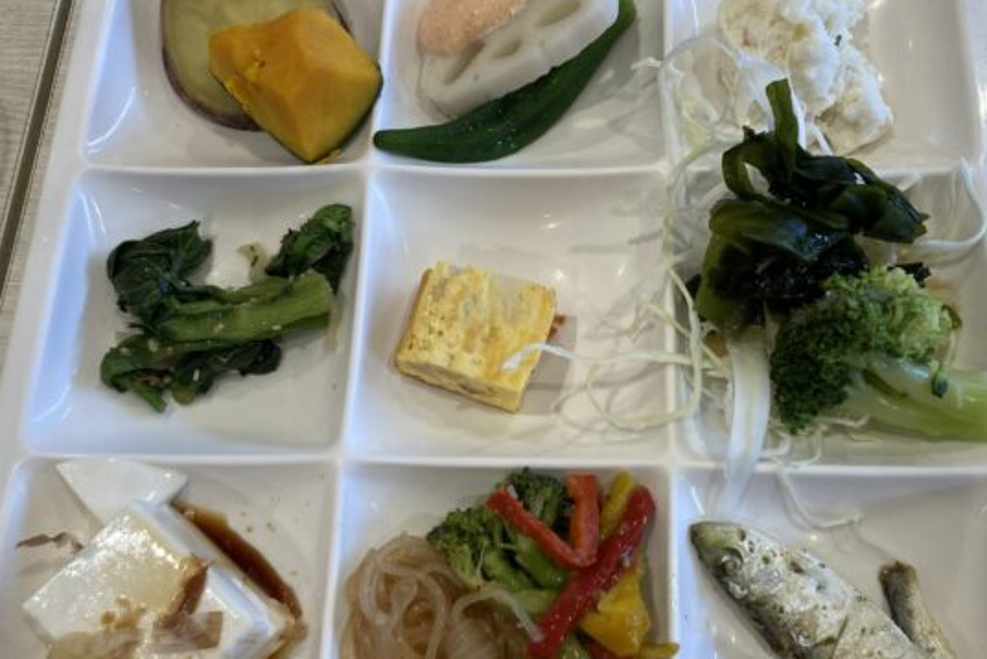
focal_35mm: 38
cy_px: 347
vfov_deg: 35.1
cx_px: 571
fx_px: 1042
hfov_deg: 50.5
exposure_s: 1/120
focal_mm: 3.99
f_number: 1.8
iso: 64
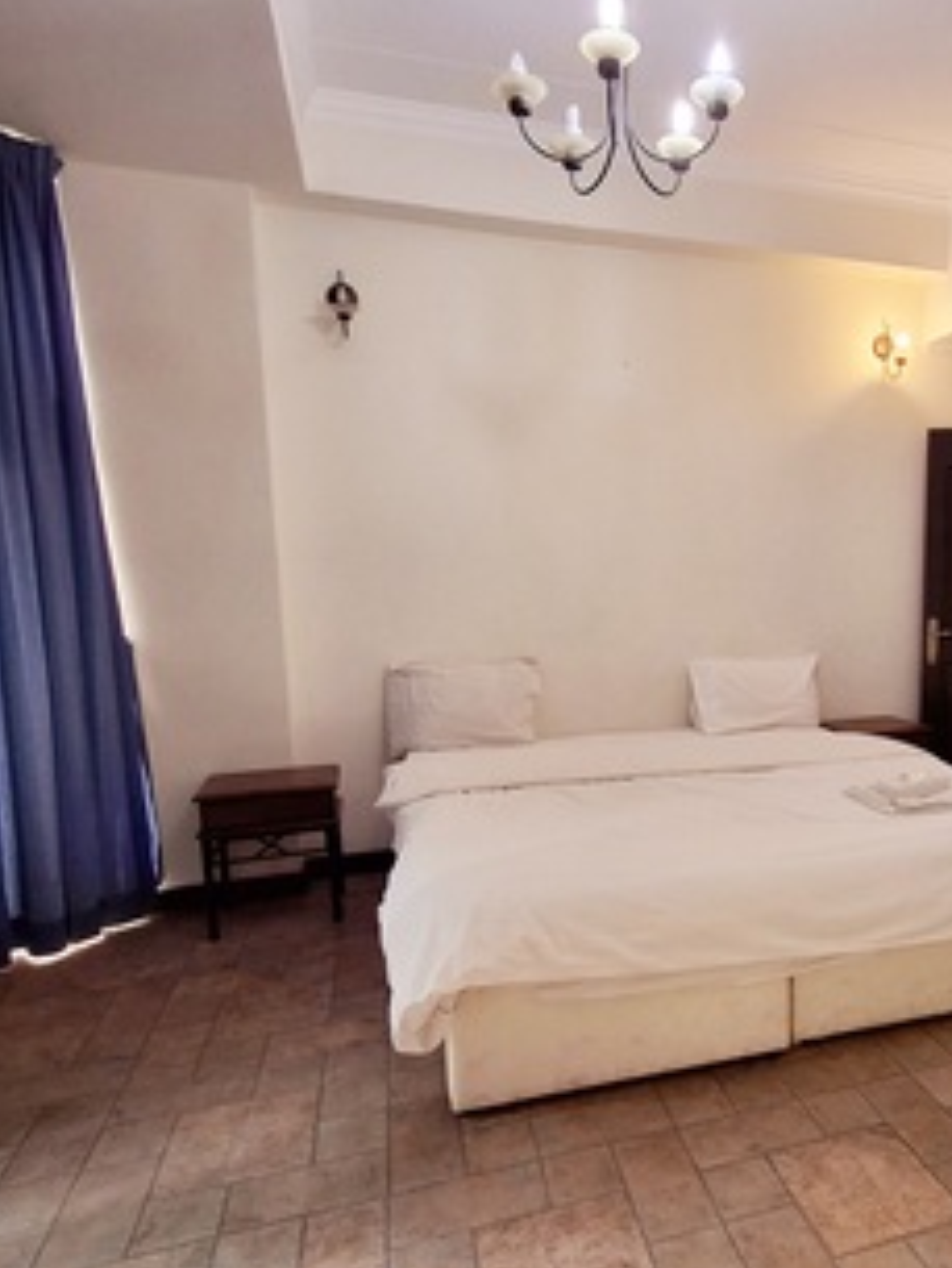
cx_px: 696
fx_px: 879
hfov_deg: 54.6
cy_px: 676
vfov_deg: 71.5
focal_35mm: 24
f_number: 2.2
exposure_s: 1/50
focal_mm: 1.64
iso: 80
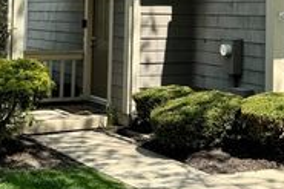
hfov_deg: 22.3
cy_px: -18
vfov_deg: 14.8
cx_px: 232
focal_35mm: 90
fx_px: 709
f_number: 1.78
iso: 80
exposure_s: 1/2174
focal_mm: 6.76
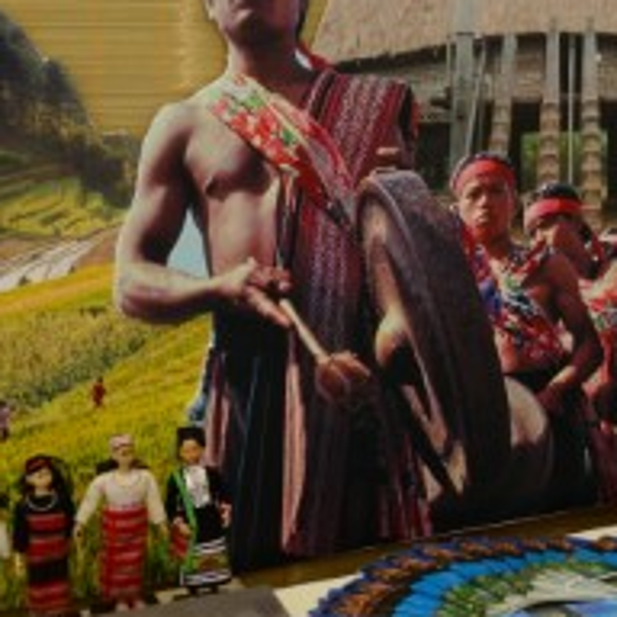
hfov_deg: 21.1
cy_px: 357
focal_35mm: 78
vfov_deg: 22.2
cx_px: 680
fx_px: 1573
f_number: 4.5
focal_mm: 32
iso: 720
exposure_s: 1/800
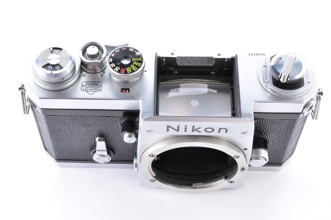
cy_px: 110
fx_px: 551
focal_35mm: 60
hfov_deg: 33.4
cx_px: 166
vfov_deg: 22.6
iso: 200
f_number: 18
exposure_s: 1/200
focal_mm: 40
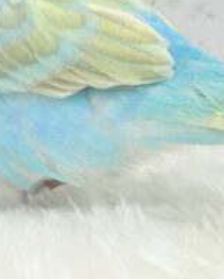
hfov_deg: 9.2
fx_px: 1389
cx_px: 4
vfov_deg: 11.3
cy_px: -9
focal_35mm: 168
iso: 40
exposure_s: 1/50
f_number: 1.6
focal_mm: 5.96
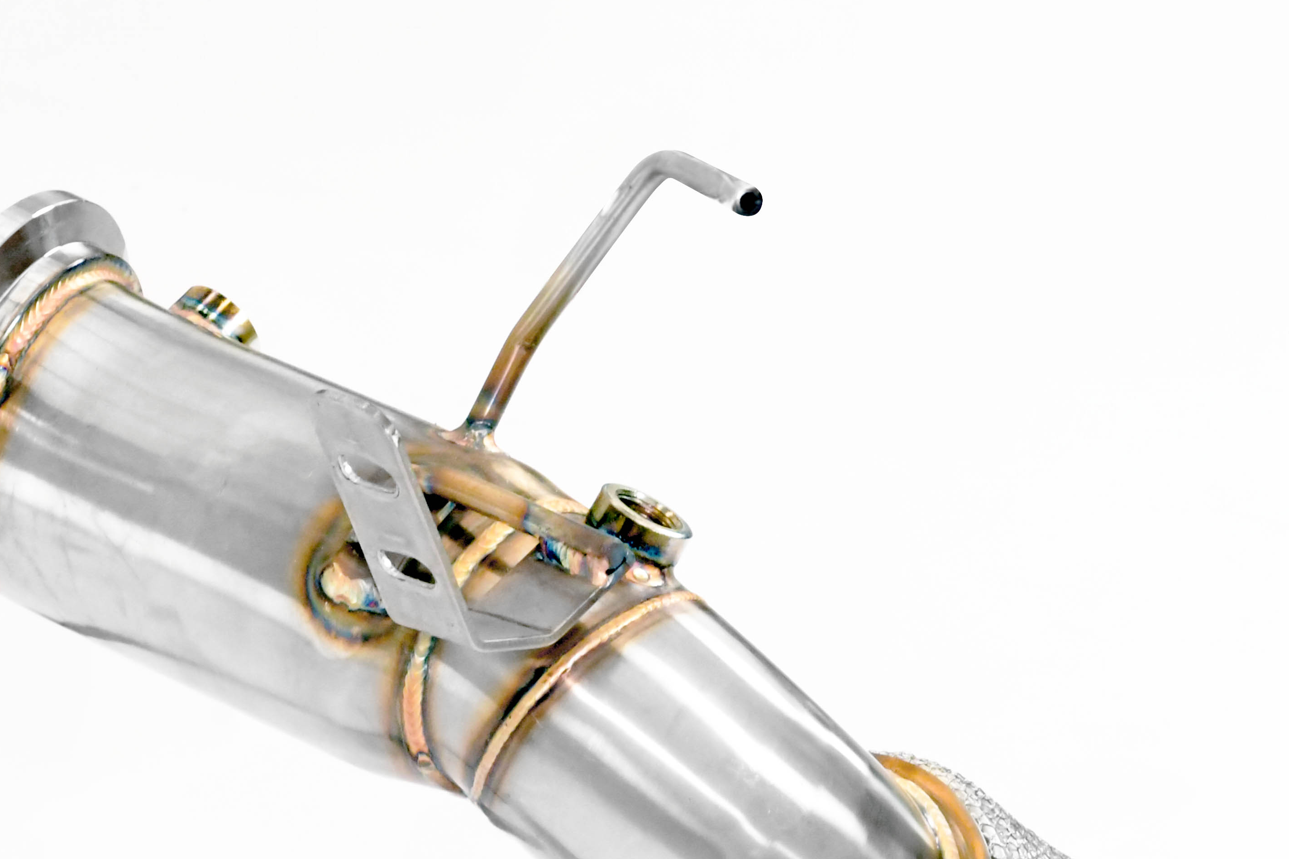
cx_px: 692
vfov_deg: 6.3
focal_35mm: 219
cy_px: 823
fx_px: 7840
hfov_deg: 9.4
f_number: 13
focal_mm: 75
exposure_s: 1/80
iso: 2500
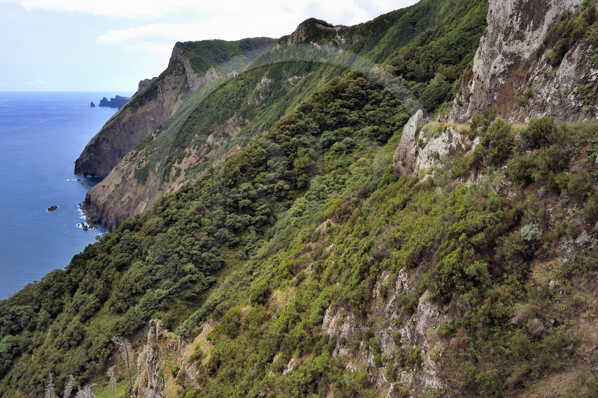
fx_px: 498
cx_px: 299
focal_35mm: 30
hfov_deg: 62.0
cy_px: 199
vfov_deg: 43.5
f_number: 11
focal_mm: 30
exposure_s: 1/250
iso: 400
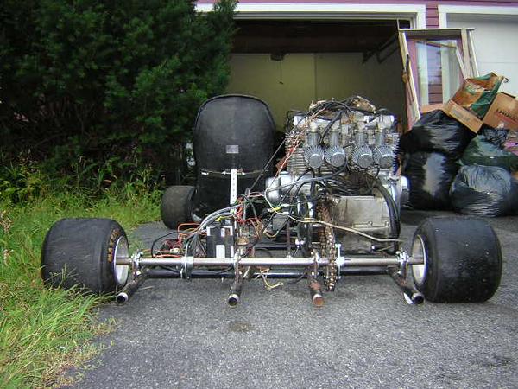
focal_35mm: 36
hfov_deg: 51.4
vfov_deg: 39.7
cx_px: 259
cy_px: 194
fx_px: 539
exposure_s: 1/60.1
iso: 297
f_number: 2.6
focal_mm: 4.7
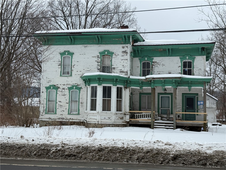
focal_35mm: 48
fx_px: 313
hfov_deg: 39.7
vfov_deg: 30.3
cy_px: 85
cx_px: 113
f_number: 1.78
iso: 64
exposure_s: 1/1543
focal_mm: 6.76
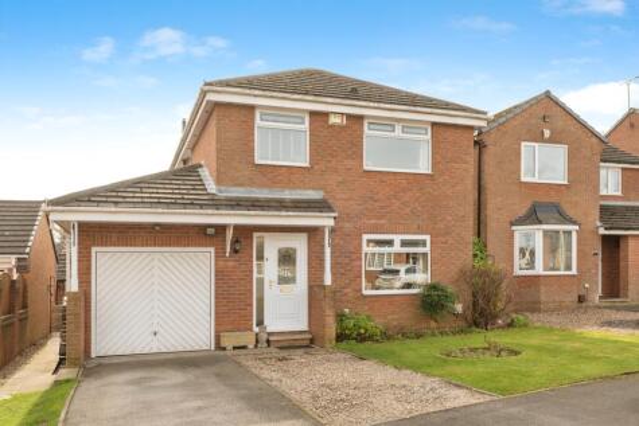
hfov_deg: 63.6
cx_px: 320
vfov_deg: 45.0
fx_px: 515
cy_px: 213
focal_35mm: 29
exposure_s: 1/640
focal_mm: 29
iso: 320
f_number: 8
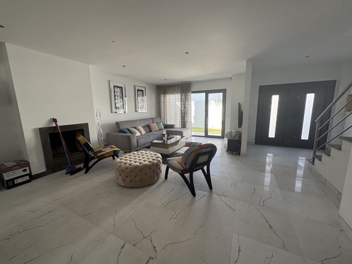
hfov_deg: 102.1
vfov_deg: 85.6
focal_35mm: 14
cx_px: 176
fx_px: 142
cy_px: 132
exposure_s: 1/141
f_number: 2.2
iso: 64
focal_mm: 2.22
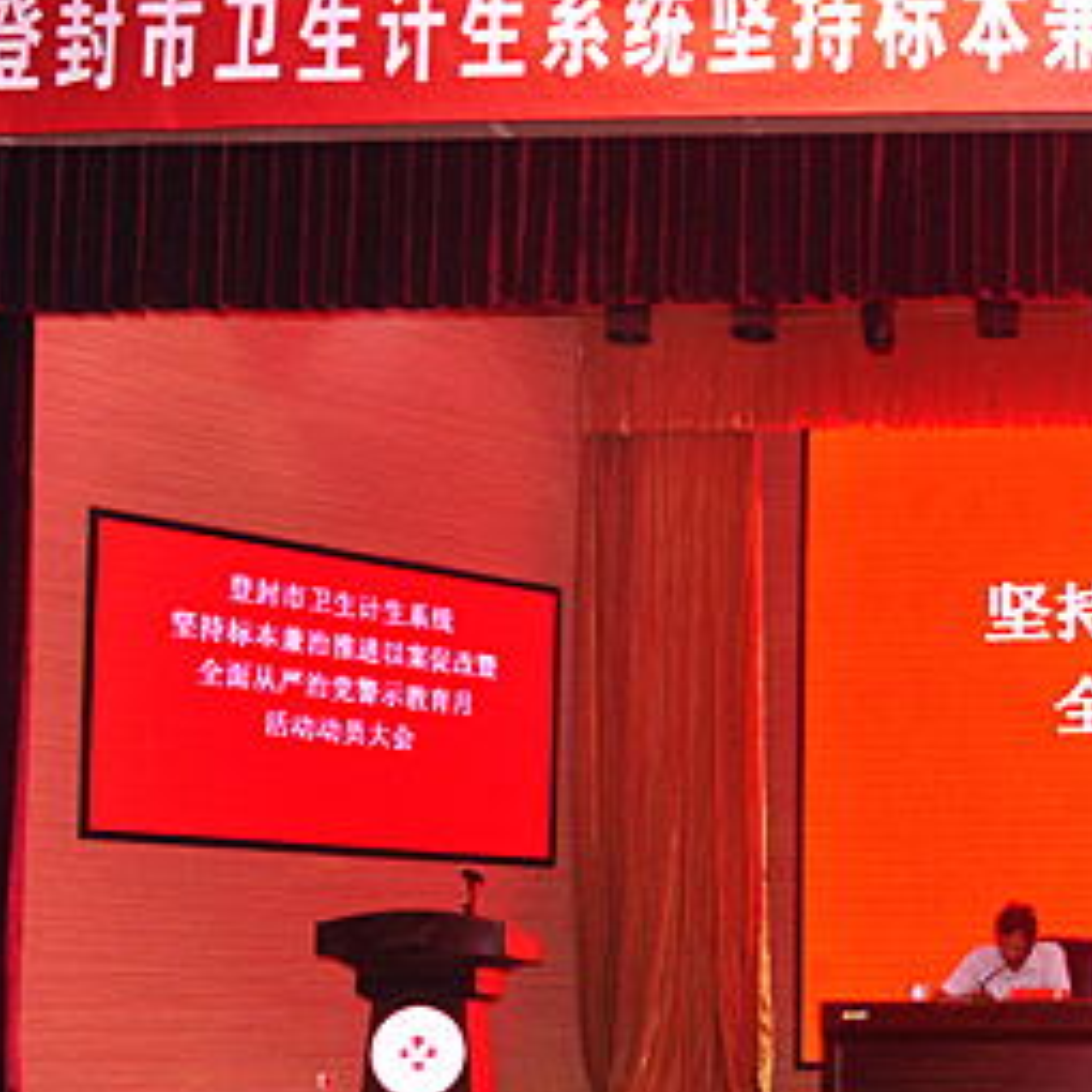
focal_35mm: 72
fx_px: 2570
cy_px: 790
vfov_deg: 23.8
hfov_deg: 21.0
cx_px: 1550
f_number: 4
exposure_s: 1/80
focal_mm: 18
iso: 640
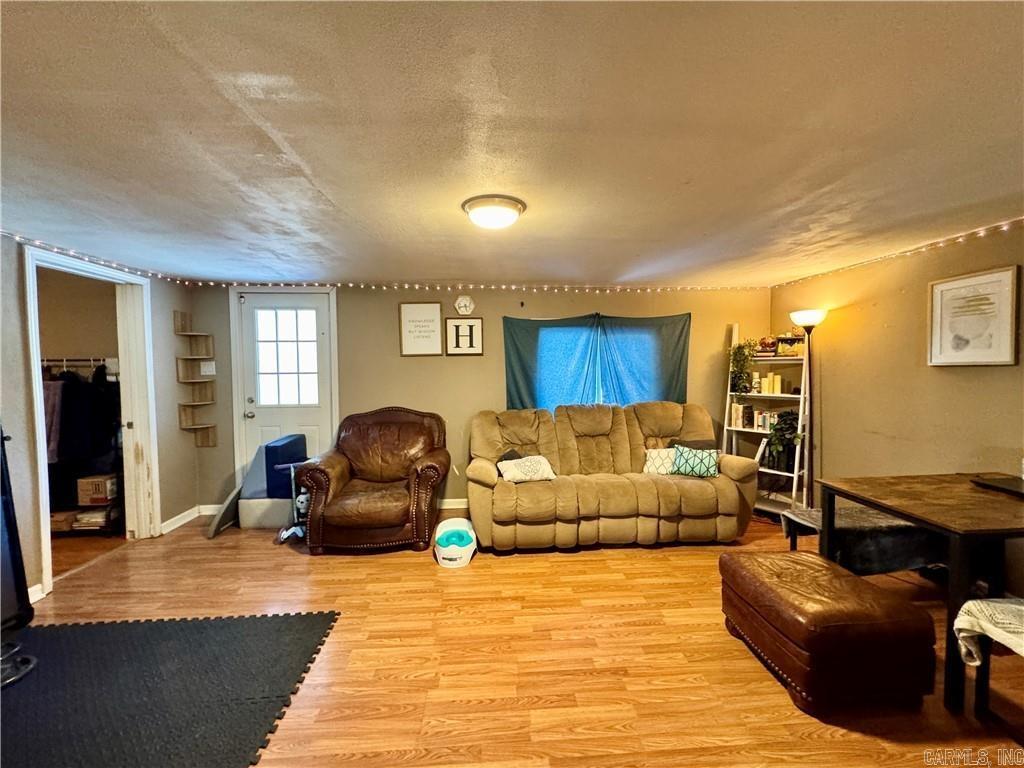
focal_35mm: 14
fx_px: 414
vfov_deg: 85.7
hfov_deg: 102.1
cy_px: 384
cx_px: 512
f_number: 2.2
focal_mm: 2.22
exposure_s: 1/60
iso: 800
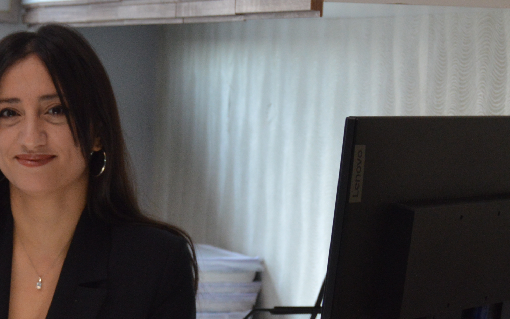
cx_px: 76
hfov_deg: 15.6
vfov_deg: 9.8
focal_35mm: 133
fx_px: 1849
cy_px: 215
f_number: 4.8
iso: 640
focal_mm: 38
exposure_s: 1/60
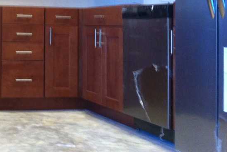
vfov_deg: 15.0
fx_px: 561
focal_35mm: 89
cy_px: -12
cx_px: -11
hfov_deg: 21.8
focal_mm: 3.85
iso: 200
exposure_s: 1/15
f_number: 2.8
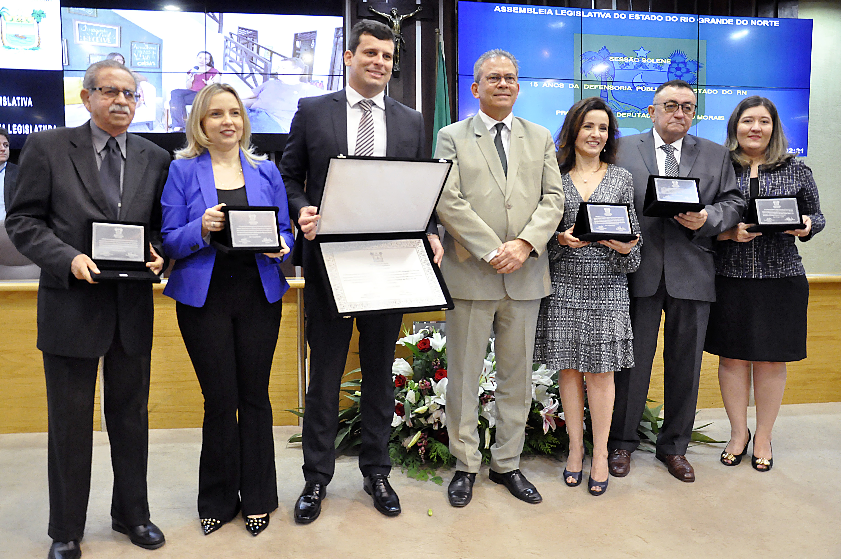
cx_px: 420
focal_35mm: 32
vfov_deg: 41.6
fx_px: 735
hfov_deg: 59.6
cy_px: 280
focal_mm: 21
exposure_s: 1/60
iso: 2500
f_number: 4.5
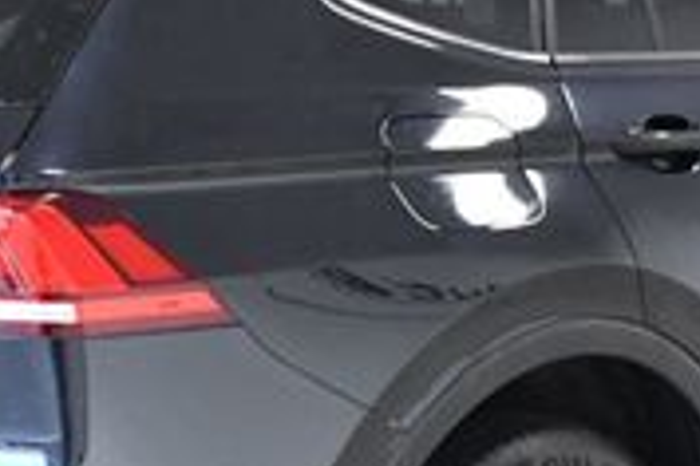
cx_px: 399
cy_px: 324
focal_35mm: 141
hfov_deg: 14.5
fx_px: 2741
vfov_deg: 9.7
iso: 2500
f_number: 7.1
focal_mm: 26
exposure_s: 1/200
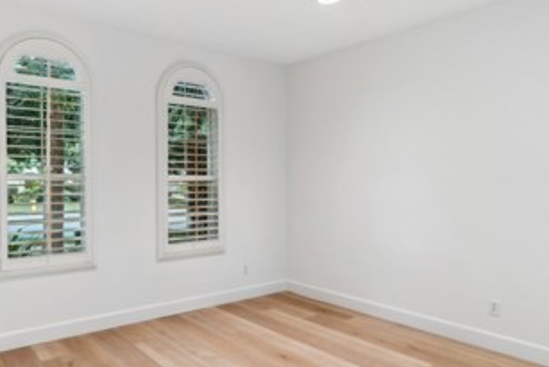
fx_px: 381
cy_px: 176
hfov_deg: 68.5
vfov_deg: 51.3
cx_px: 163
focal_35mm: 25
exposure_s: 1/3.33
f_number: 8
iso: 100
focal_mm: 12
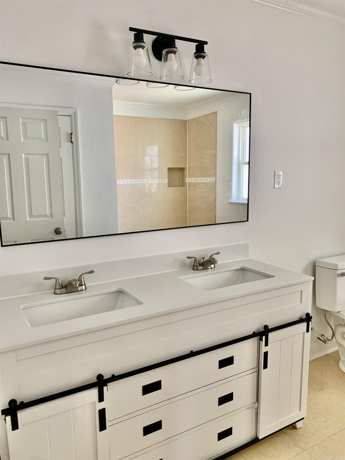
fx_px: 346
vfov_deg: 67.3
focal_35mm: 26
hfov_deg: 53.1
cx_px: 172
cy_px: 230
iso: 160
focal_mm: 4.25
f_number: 1.8
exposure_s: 1/60
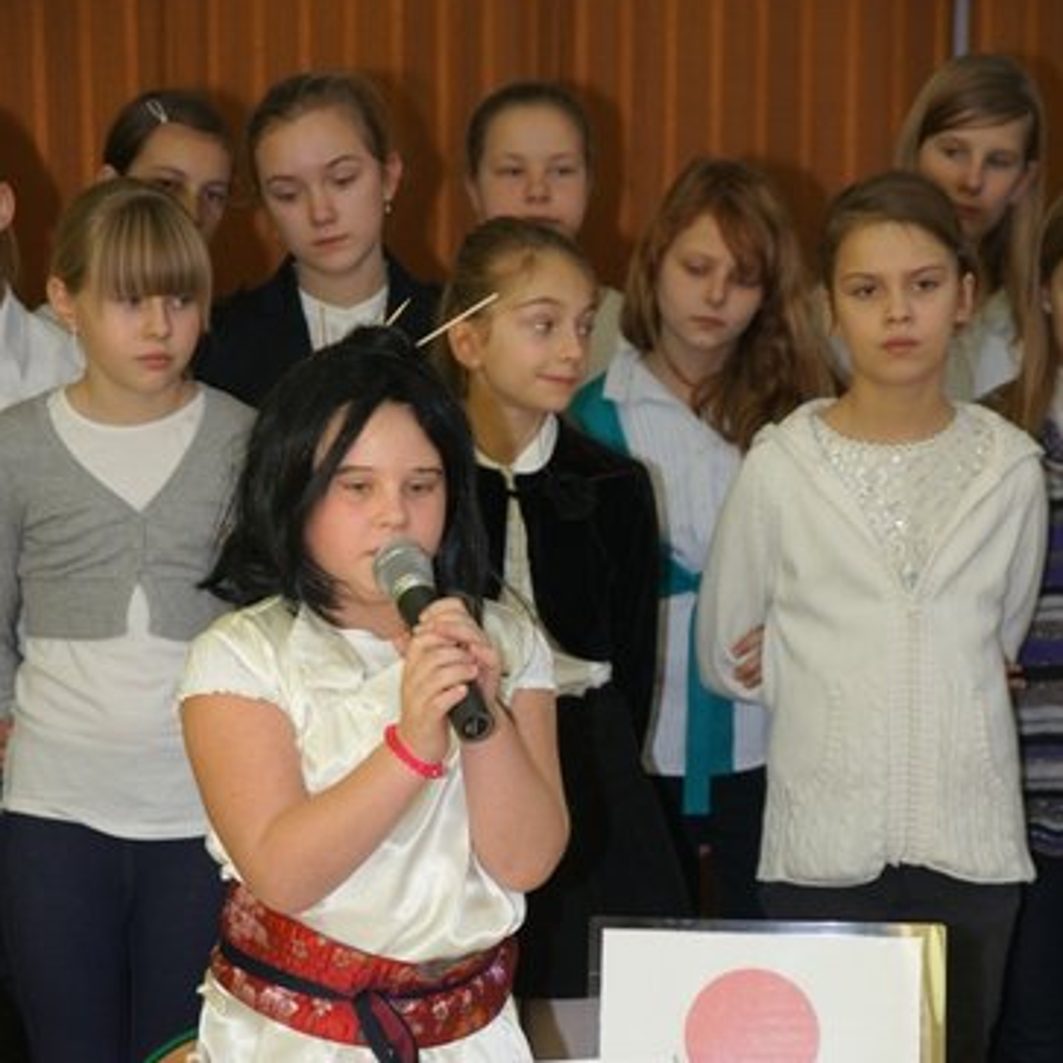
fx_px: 4690
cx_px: 533
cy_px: 720
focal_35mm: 135
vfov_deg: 12.9
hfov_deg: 12.9
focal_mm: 70
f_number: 4
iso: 400
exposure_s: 1/125
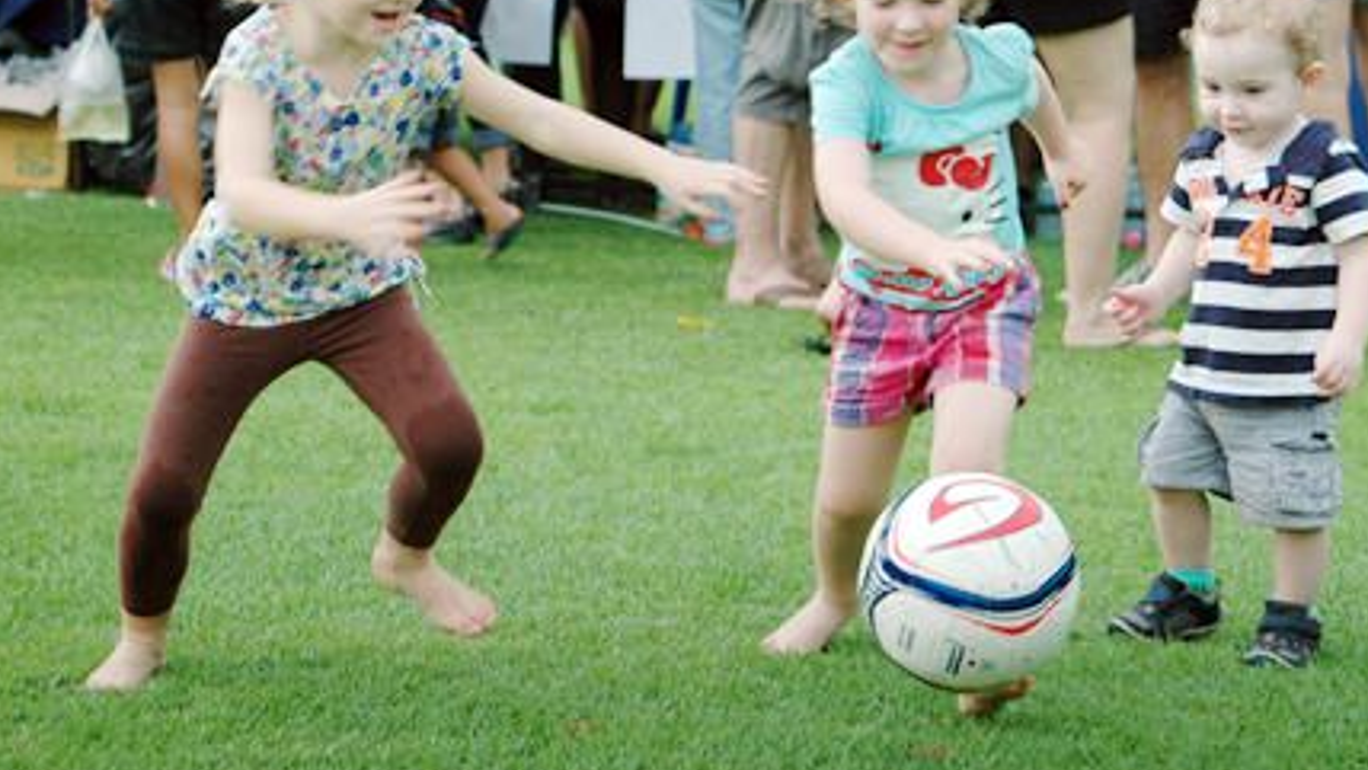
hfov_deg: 16.4
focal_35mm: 131
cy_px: 227
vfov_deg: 9.3
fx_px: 4741
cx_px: 786
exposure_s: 1/100
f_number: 4.8
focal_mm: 65
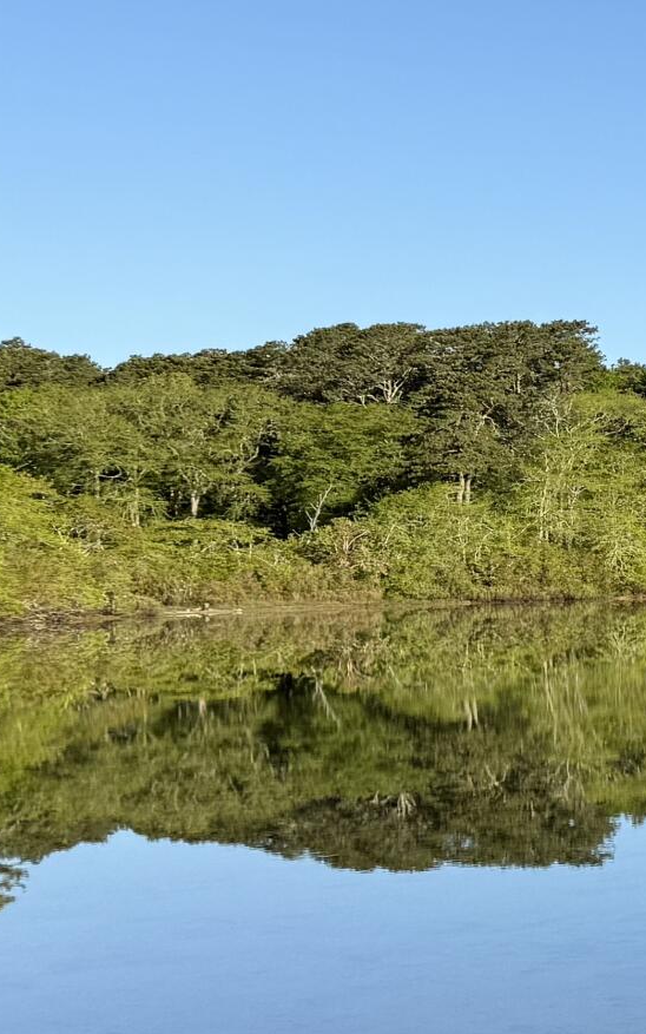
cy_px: 627
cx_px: 1639
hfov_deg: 11.7
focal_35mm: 87
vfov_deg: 23.8
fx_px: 2451
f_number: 1.78
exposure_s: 1/3584
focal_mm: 6.76
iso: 80
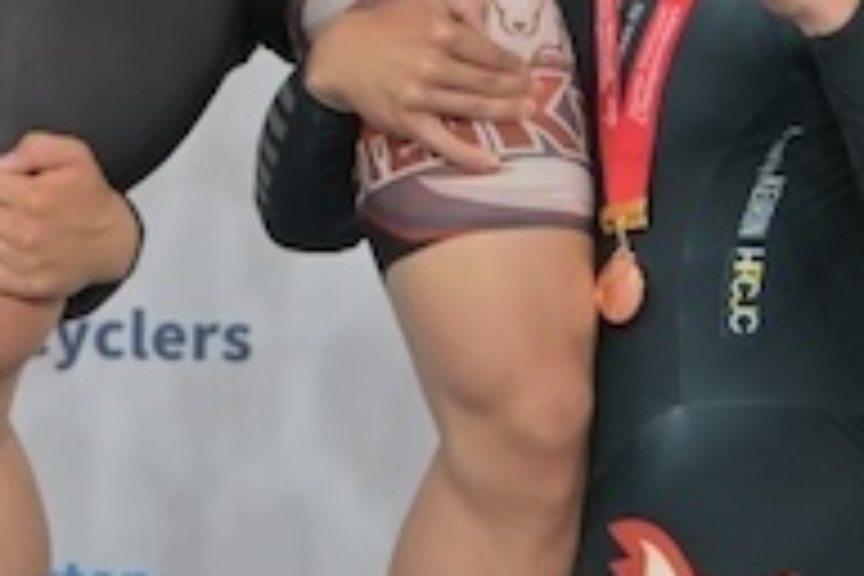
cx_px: 176
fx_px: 10511
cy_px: -614
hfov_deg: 4.7
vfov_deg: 3.1
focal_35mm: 438
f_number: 6.3
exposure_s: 1/160
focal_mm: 105
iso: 800
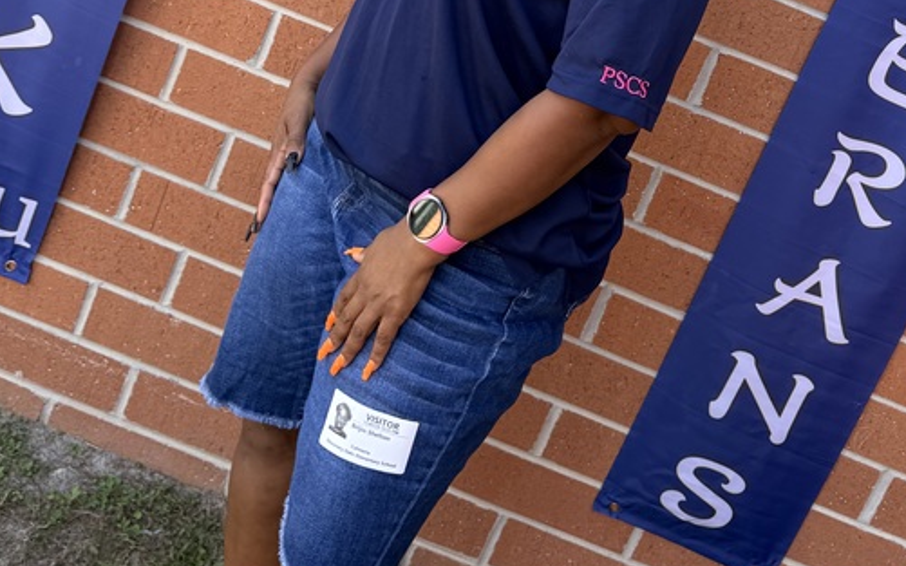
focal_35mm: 52
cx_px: 564
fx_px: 1284
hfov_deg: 38.6
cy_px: -132
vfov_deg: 22.7
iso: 80
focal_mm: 6.76
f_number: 1.78
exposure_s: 1/353
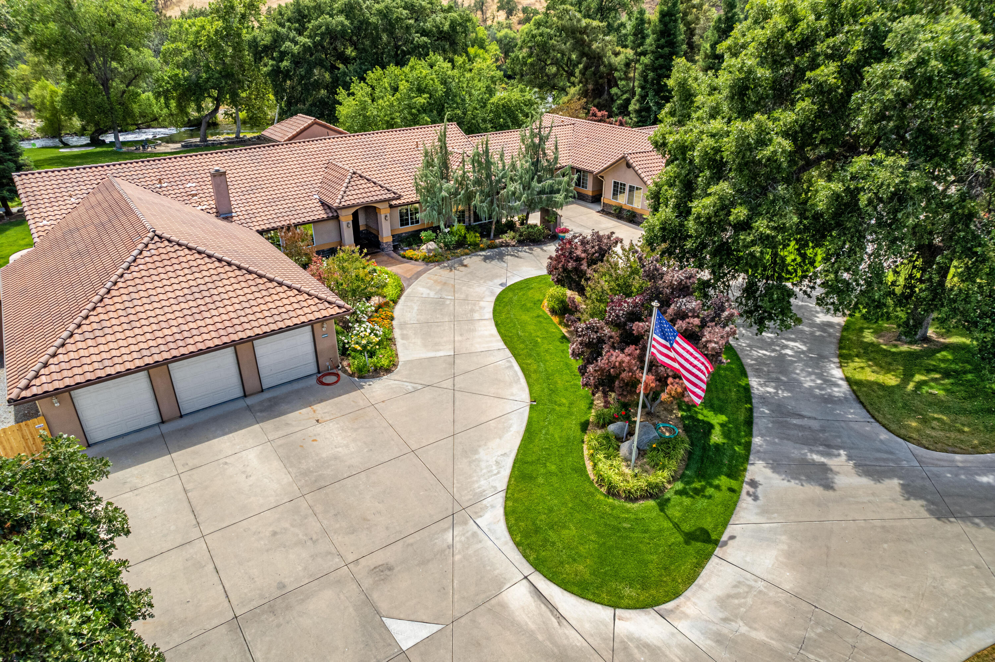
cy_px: 331
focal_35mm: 22
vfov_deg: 57.2
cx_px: 498
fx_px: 608
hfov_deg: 78.6
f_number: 2.8
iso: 100
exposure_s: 1/100
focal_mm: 8.38
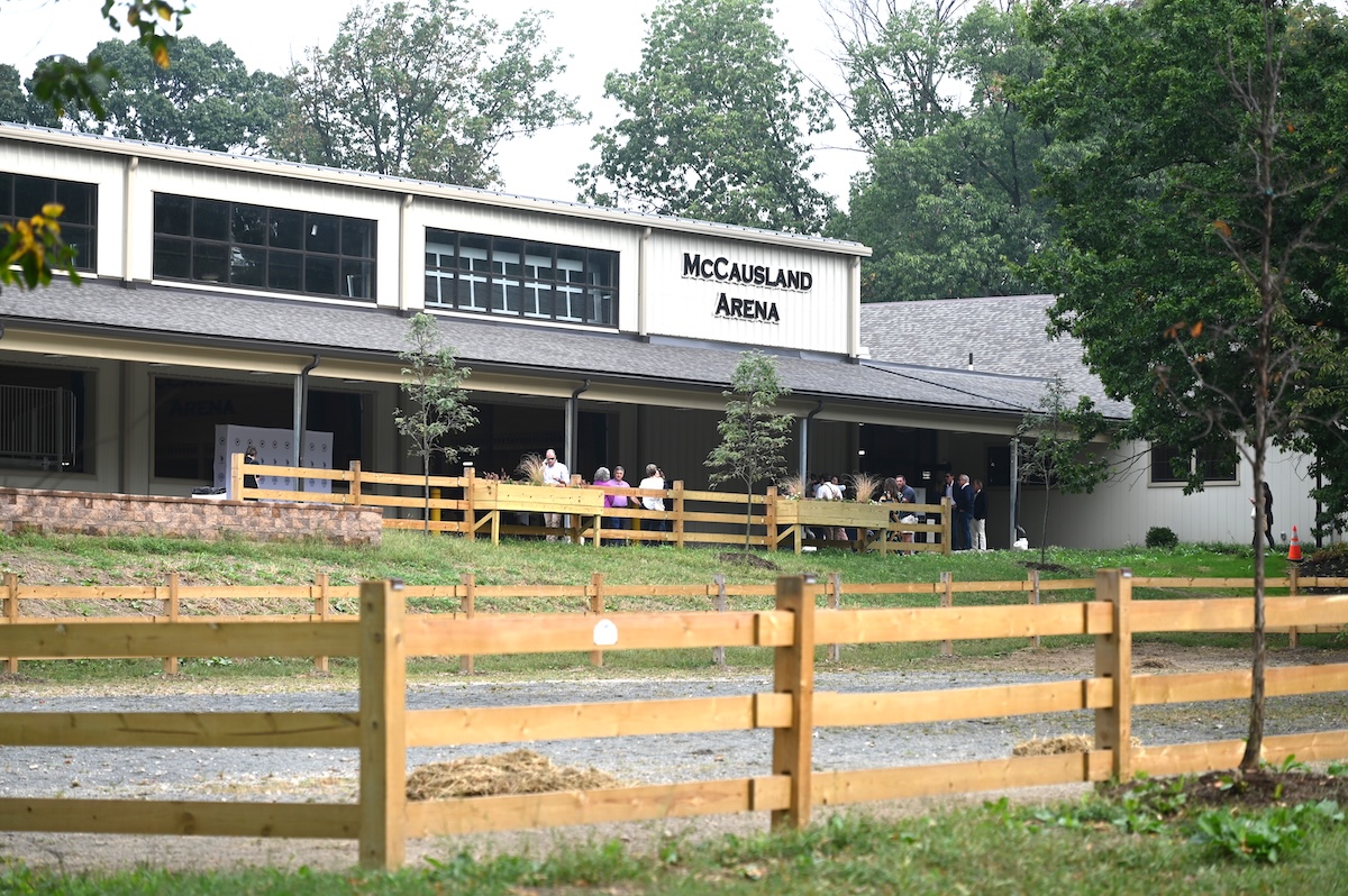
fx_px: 4490
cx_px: 674
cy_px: 448
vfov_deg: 11.4
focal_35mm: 120
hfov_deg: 17.1
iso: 100
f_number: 4.5
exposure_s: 1/320
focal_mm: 120
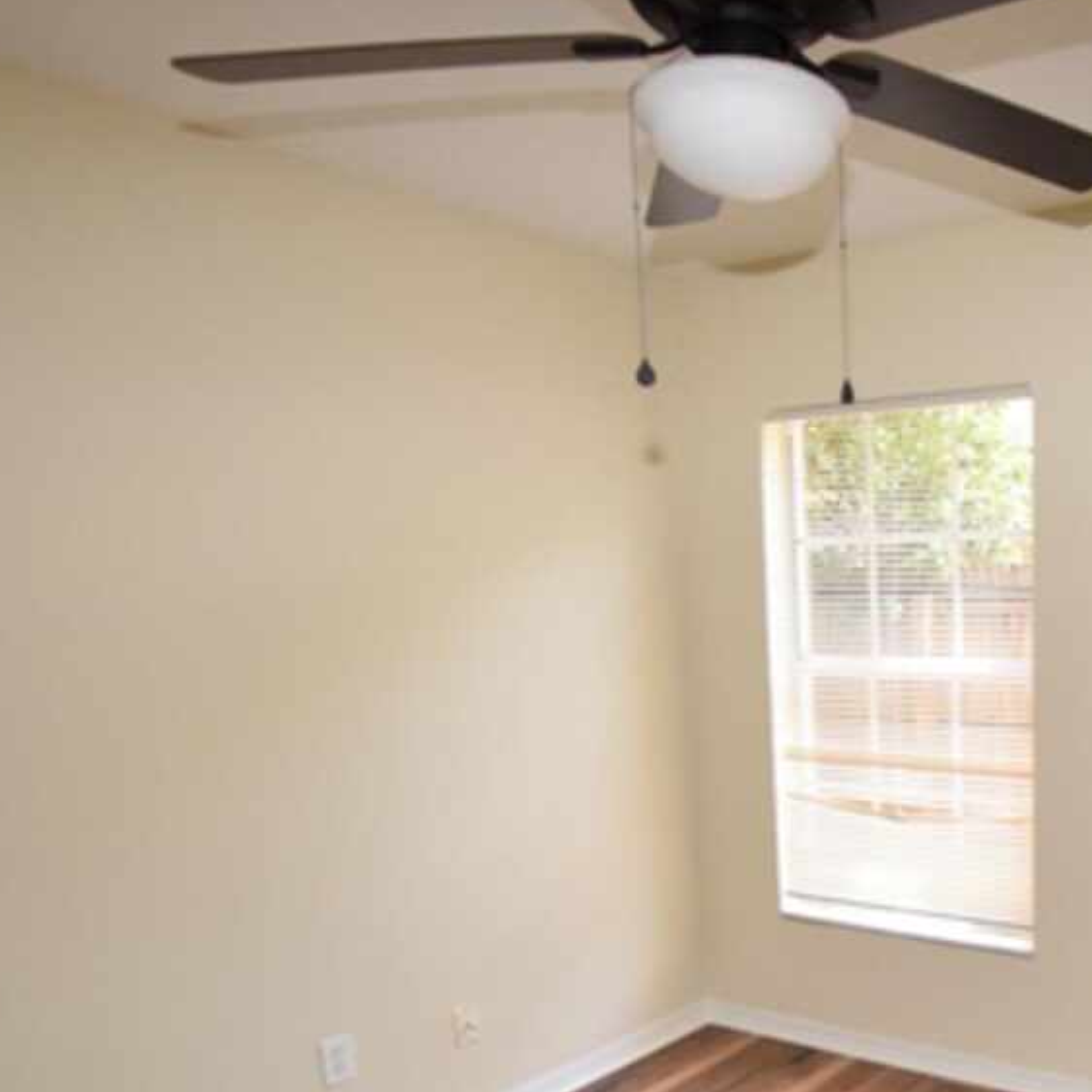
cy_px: 804
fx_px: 1035
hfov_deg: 48.4
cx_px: 1026
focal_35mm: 29
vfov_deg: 53.4
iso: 800
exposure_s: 1/125
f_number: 5.6
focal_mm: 10
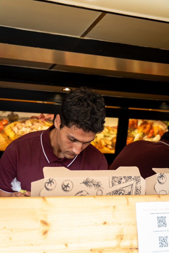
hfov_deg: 27.3
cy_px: 126
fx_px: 348
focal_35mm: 50
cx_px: 84
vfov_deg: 40.0
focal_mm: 49.5
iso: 800
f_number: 5
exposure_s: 1/160
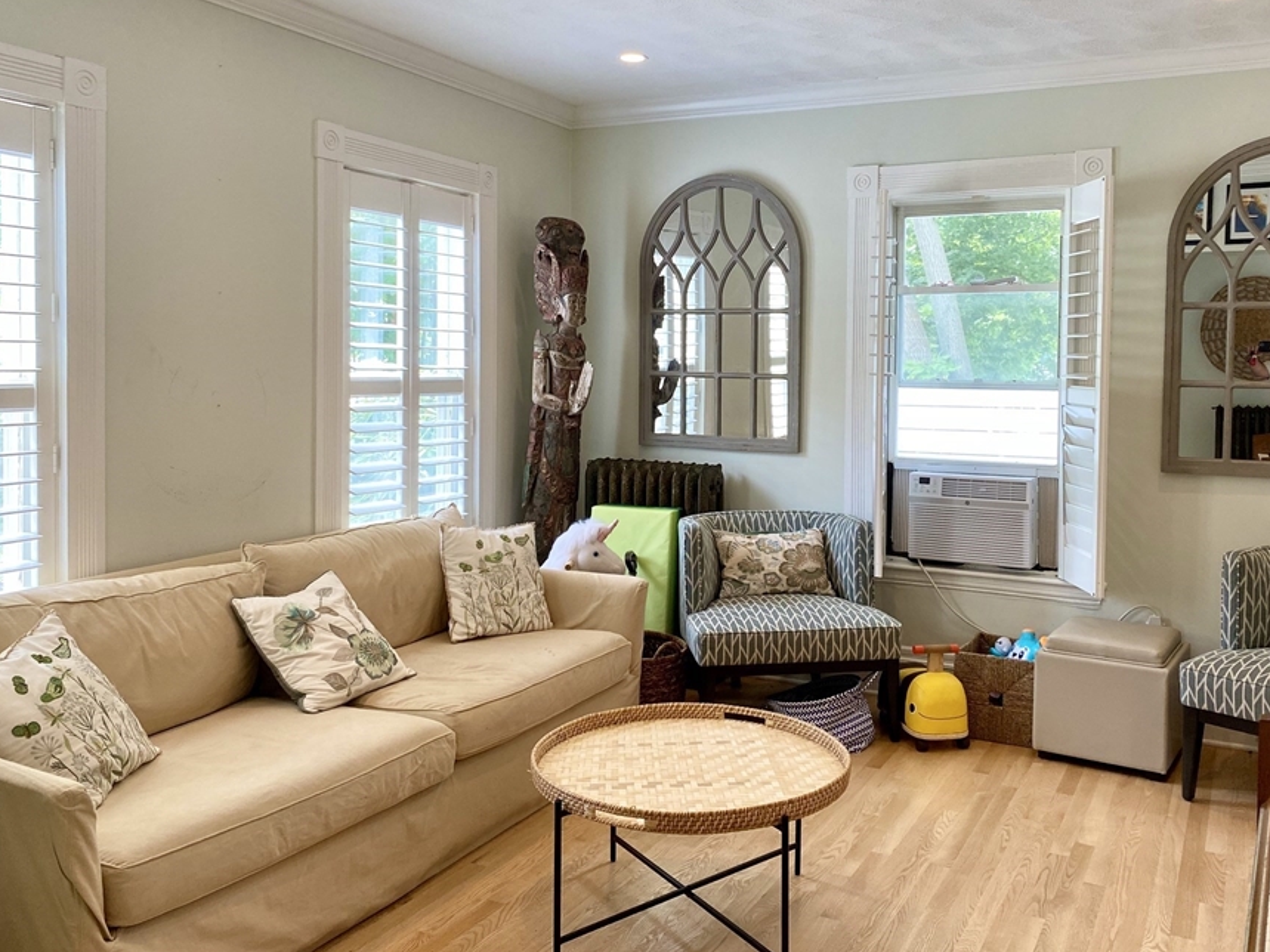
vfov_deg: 45.3
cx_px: 679
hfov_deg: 58.3
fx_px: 1137
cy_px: 408
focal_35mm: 31
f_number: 1.8
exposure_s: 1/120
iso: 100
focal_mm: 4.25
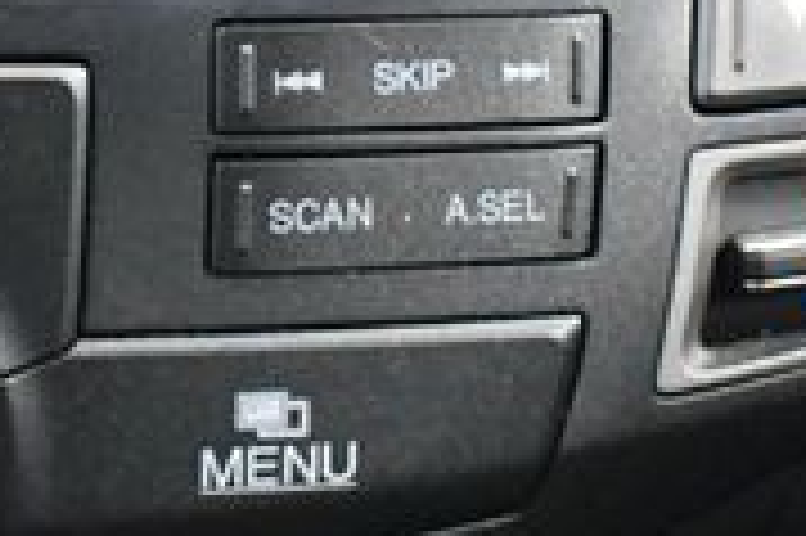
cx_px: -243
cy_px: 68
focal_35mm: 129
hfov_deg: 15.2
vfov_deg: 10.6
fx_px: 2885
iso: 6400
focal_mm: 18
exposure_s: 1/60
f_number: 3.5
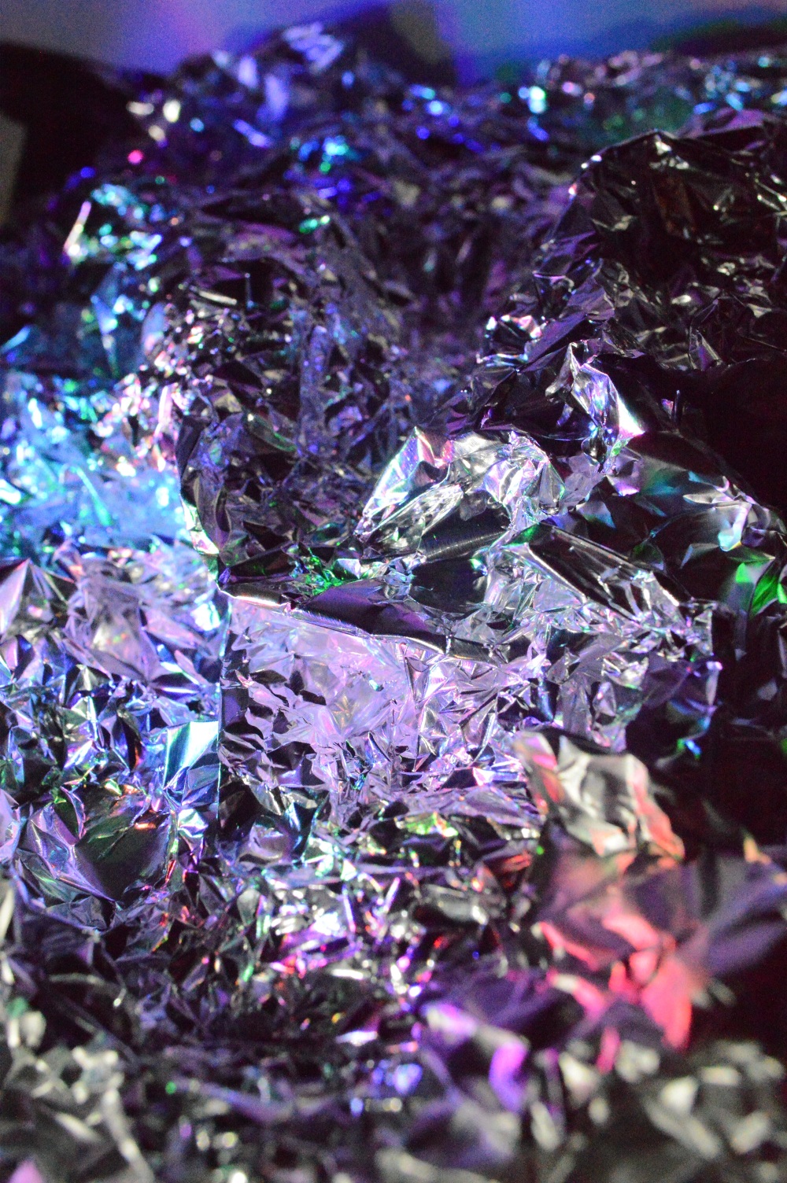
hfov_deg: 30.8
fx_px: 1429
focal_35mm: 44
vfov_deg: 45.0
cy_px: 592
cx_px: 394
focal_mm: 29
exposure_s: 1/1000
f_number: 10
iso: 12800
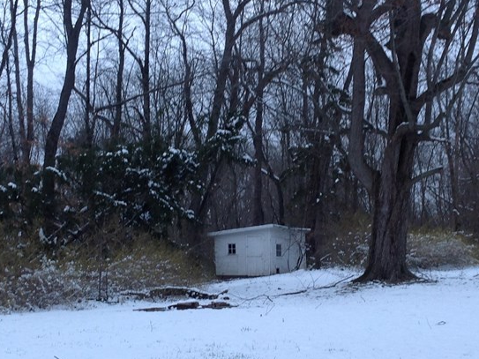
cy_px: 220
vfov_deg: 22.2
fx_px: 913
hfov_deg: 29.4
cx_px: 259
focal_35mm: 66
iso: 64
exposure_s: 1/30
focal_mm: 4.28
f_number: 2.4
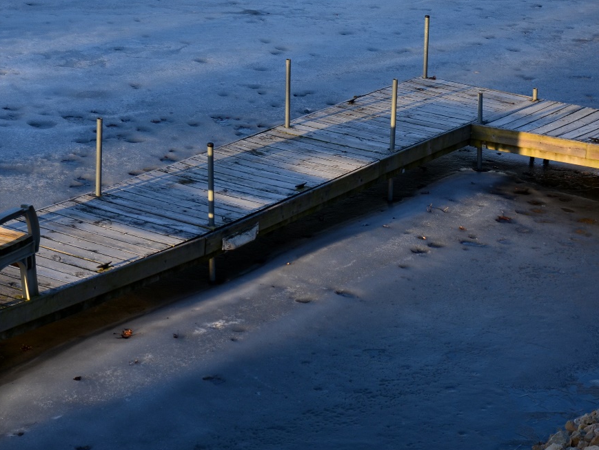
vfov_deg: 14.0
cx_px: 372
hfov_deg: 18.5
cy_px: 180
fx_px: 1834
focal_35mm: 106
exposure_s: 1/160
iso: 200
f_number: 6.3
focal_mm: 40
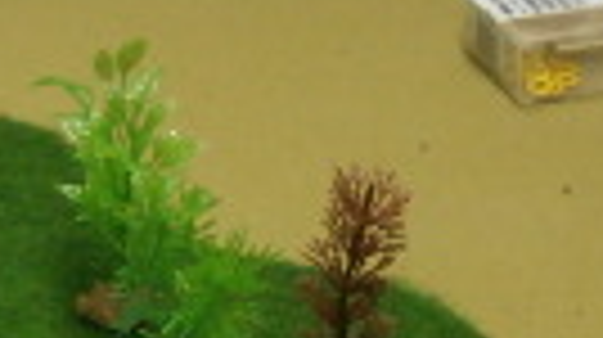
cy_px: 883
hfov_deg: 10.5
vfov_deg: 5.6
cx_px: 72
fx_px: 3274
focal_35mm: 205
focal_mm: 8.3
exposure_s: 1/40
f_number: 3.4
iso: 200
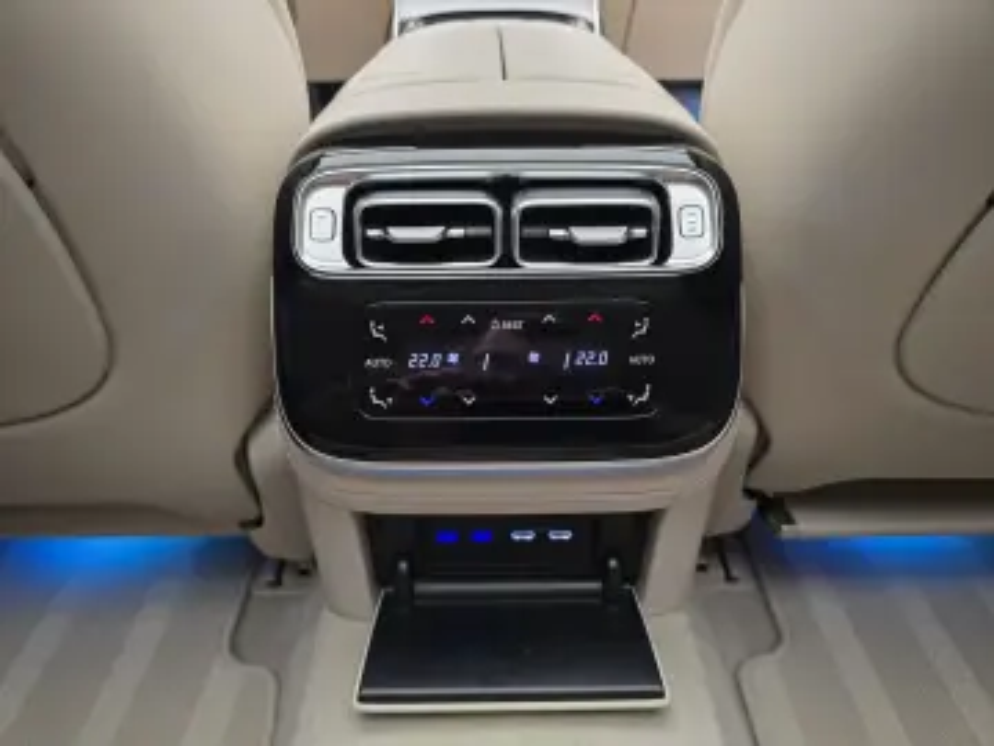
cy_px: 373
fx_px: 660
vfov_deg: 58.9
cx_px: 497
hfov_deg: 73.9
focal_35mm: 23
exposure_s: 1/54
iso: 320
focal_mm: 6.3
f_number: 1.7
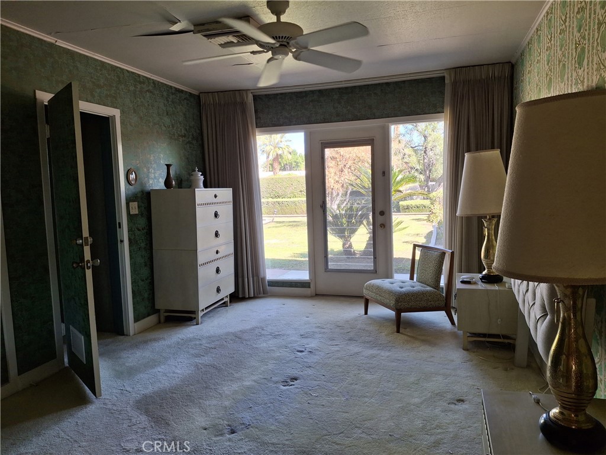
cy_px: 228
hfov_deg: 69.4
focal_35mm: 25
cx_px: 303
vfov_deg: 54.9
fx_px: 438
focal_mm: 4.69
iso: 40
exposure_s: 1/120
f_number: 1.8
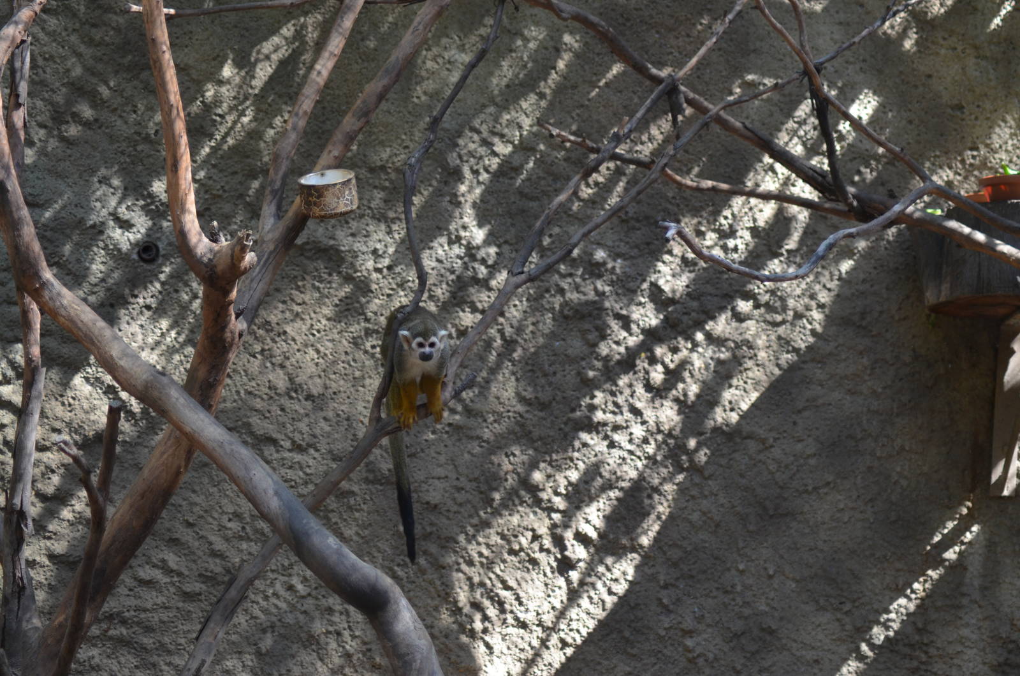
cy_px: 338
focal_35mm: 105
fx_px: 2969
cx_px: 510
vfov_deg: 13.0
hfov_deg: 19.5
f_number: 4
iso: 450
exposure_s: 1/250
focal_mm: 70
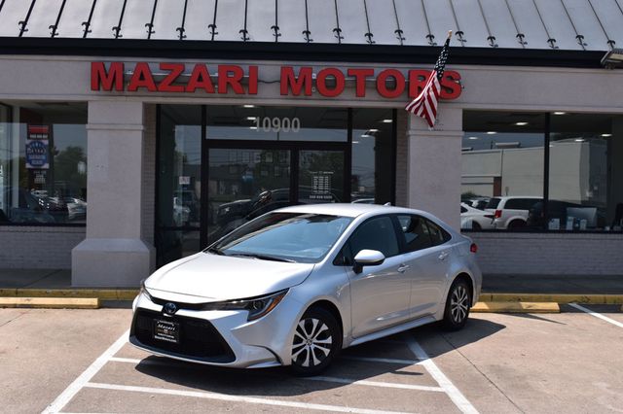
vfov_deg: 29.8
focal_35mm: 45
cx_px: 312
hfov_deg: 43.6
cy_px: 207
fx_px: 778
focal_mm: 30
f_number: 11
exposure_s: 1/500
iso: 280
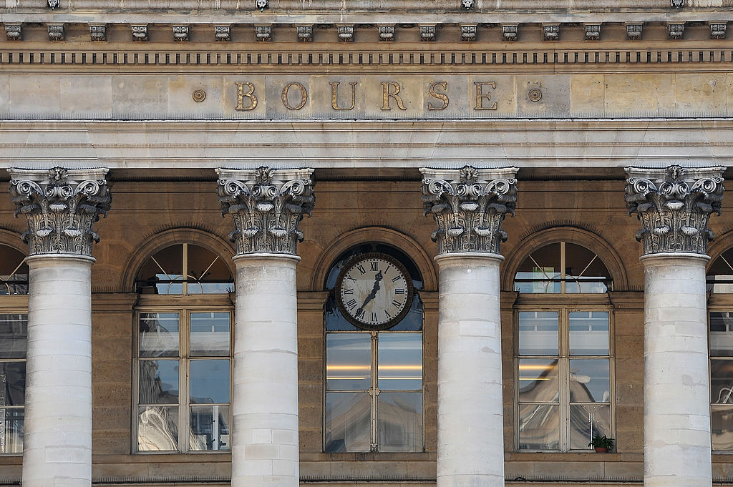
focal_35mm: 200
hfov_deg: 10.3
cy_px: 244
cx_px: 366
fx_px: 4069
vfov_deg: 6.9
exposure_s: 1/200
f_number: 6.3
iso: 250
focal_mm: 200
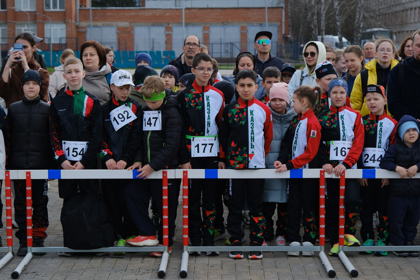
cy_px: 140
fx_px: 957
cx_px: 210
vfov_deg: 16.7
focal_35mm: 82
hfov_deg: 24.8
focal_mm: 54.5
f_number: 4
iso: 400
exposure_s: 1/1600
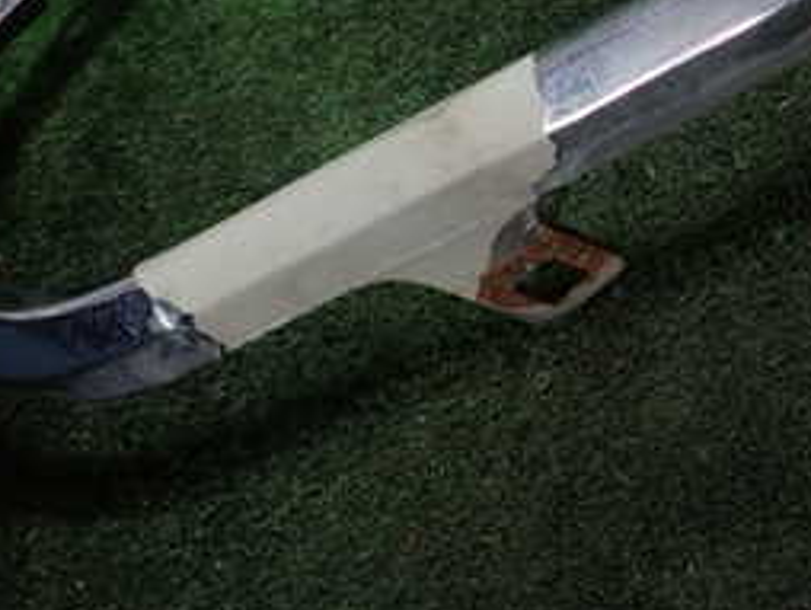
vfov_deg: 23.6
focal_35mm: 59
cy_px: -32
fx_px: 1384
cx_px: 616
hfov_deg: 32.0
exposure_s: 1/60
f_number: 2
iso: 160
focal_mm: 4.5
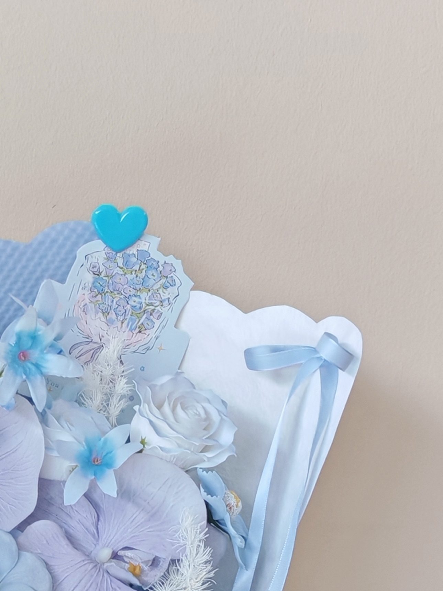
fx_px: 1911
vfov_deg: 16.9
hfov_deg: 13.0
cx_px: -55
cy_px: 698
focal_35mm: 112
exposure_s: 1/50
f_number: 1.95
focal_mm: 5.52
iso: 125
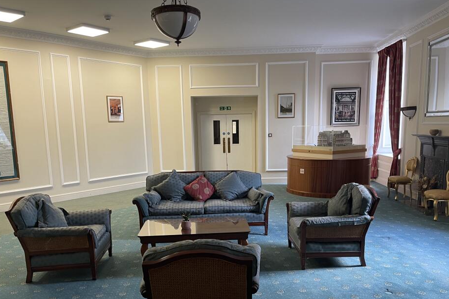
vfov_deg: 44.7
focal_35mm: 29
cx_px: 228
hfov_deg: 63.7
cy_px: 183
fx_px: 362
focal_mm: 5.1
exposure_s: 1/50
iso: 125
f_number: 1.6
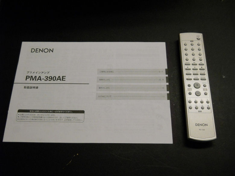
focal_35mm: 41
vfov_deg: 35.1
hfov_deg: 45.8
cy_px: 88
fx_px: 278
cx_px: 118
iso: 400
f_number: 3.1
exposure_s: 1/160
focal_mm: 6.72
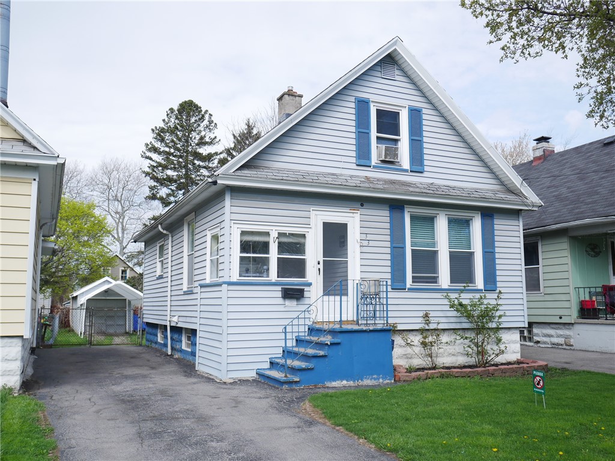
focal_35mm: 32
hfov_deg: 56.8
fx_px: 569
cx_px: 308
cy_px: 230
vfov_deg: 44.2
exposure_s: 1/320
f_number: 6.3
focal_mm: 16
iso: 200
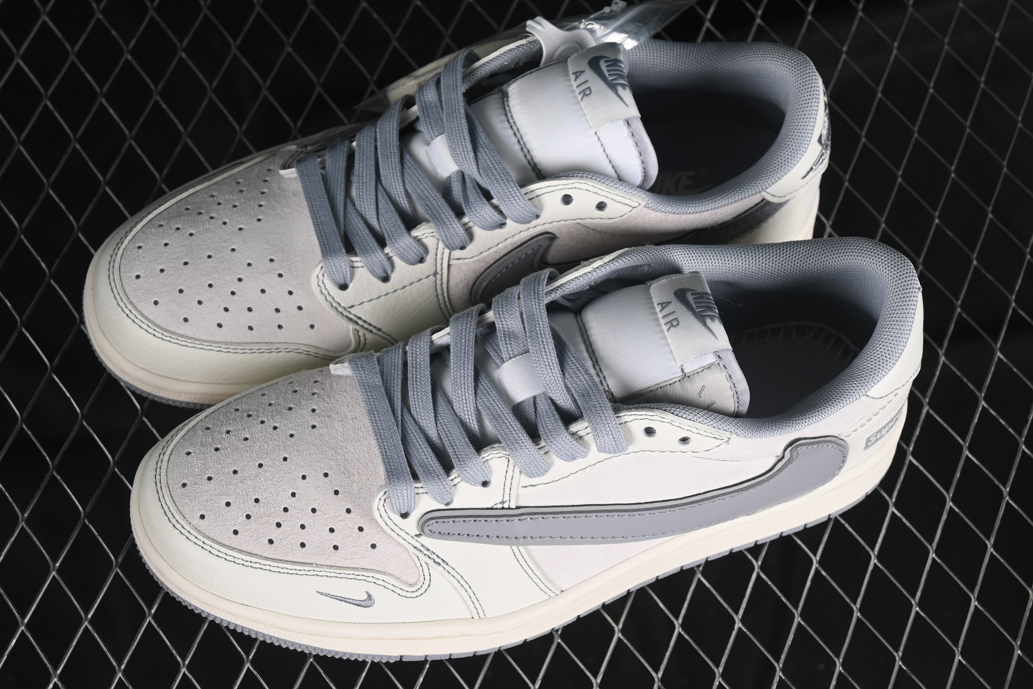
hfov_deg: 26.6
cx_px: 516
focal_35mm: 76
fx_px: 2181
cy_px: 343
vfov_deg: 18.0
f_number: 7.1
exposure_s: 1/80
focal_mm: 50
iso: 160
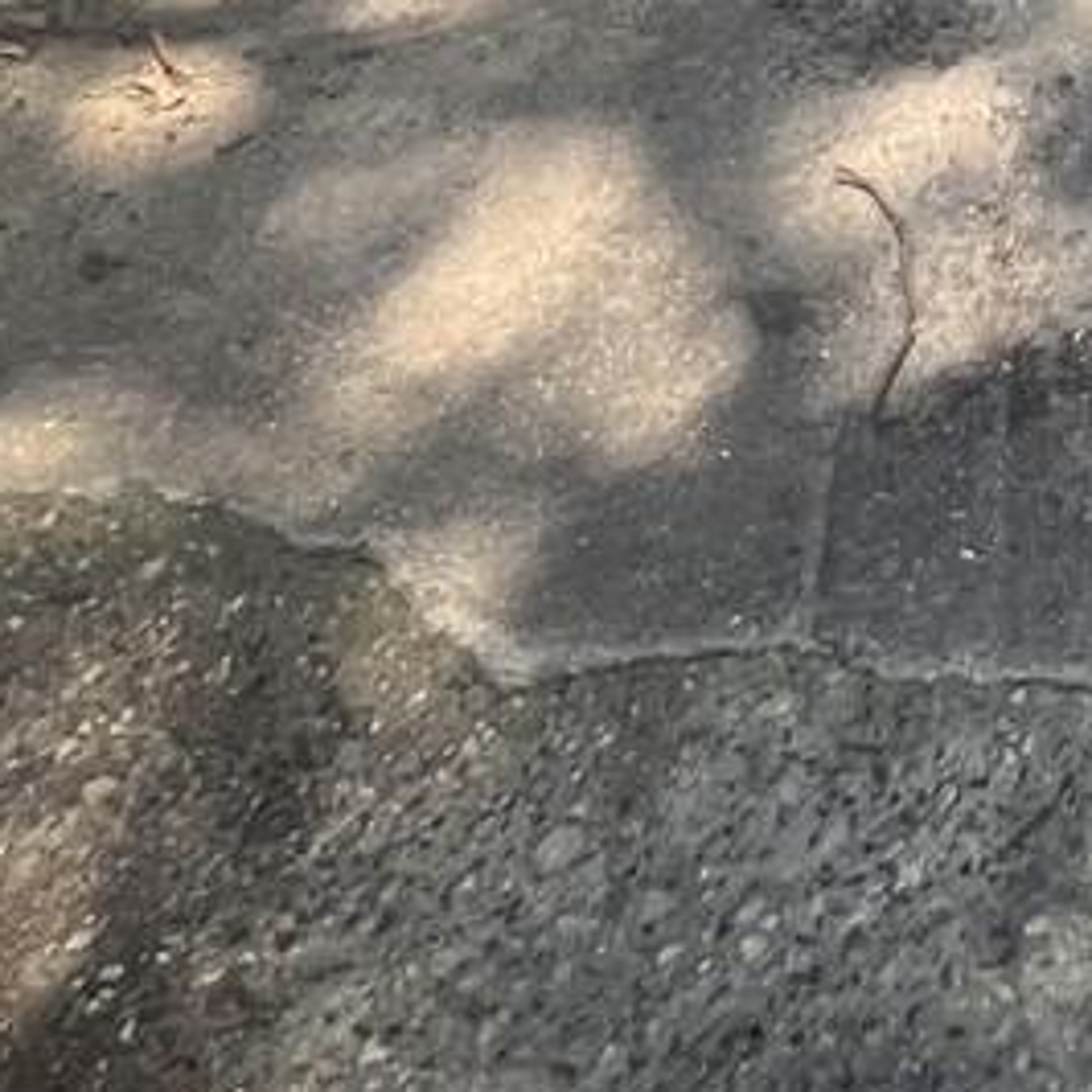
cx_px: 1687
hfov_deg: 20.8
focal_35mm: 69
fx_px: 2463
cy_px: -1084
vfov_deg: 17.7
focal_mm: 1.57
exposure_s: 1/145
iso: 32
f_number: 1.8
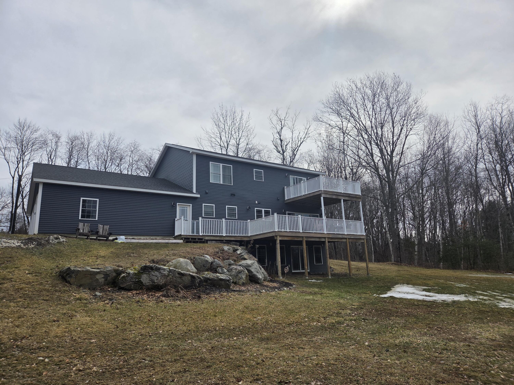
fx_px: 342
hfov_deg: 73.9
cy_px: 192
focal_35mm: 23
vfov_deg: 58.9
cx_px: 257
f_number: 1.8
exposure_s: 1/7891
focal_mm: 5.4
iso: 64
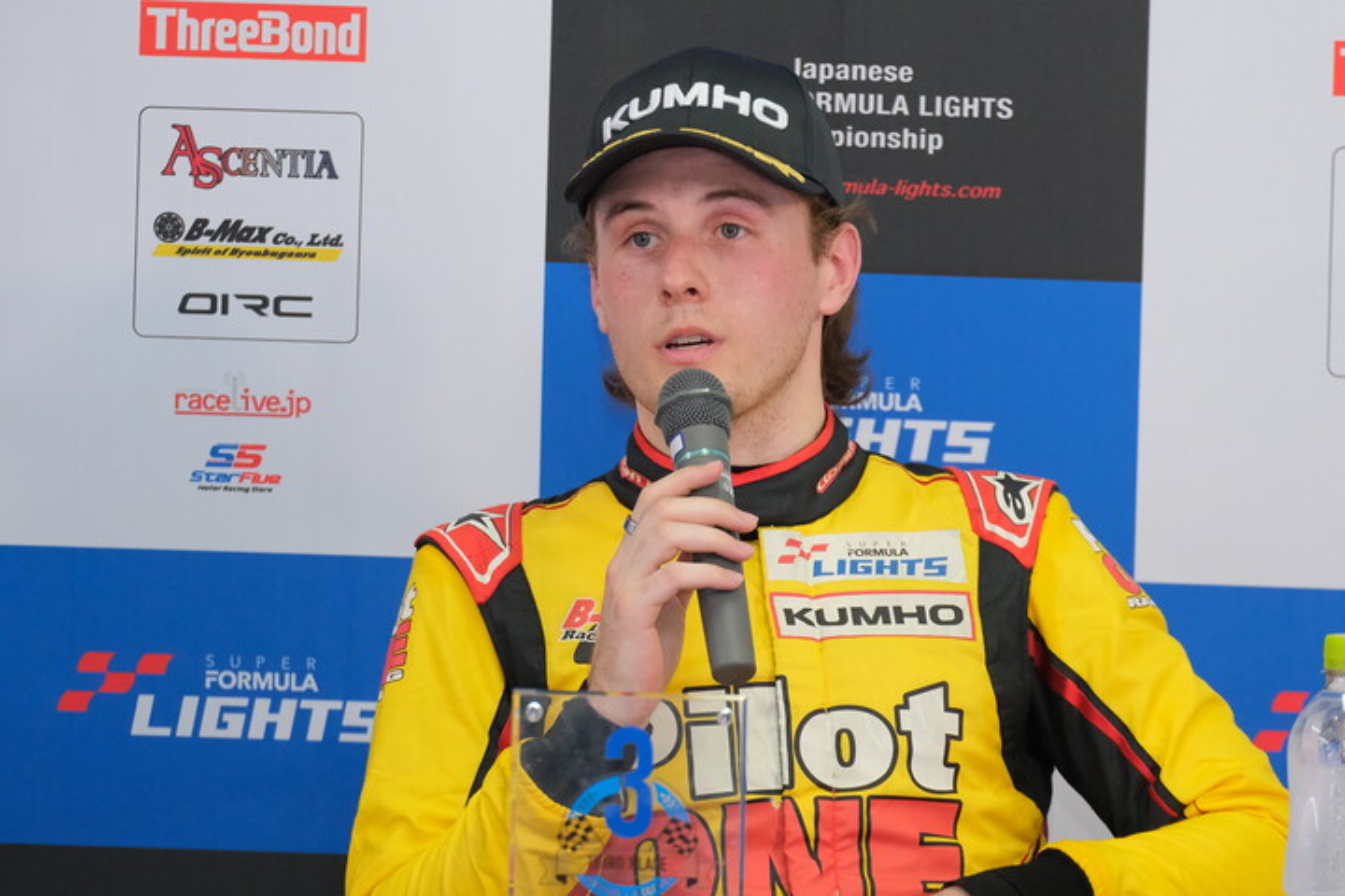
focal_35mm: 161
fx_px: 6015
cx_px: 672
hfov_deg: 12.8
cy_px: 448
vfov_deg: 8.5
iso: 3200
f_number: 5.6
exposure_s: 1/180
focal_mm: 107.3
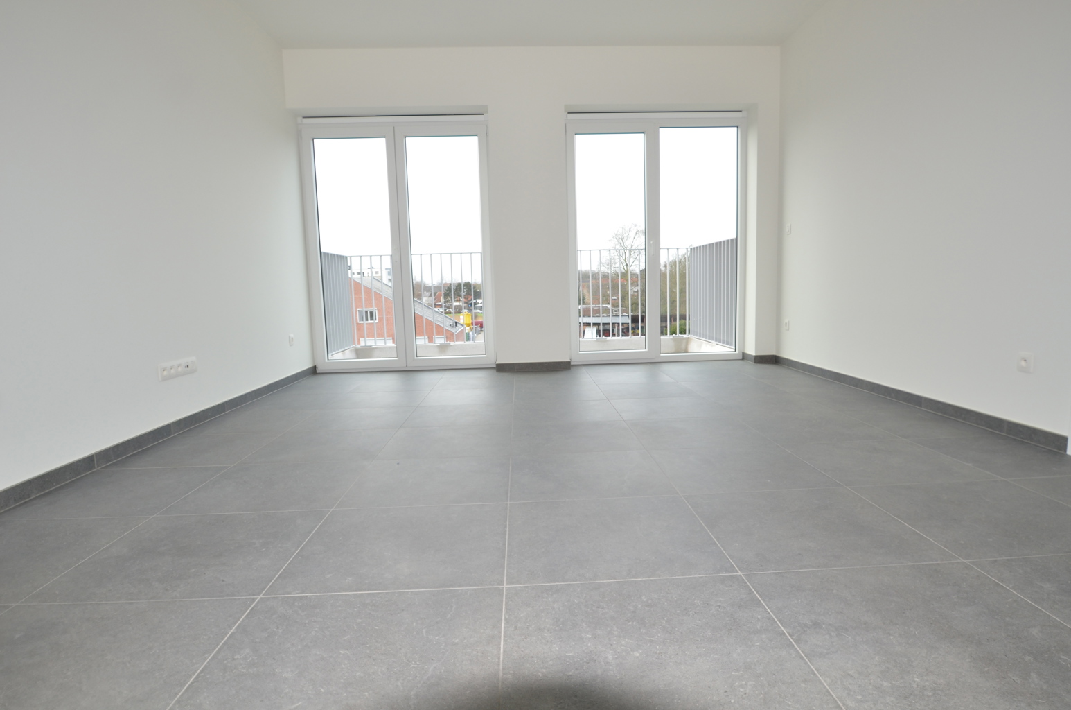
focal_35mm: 21
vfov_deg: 59.3
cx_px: 536
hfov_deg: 81.3
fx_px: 623
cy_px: 355
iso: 280
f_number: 3.8
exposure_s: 1/125
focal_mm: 14
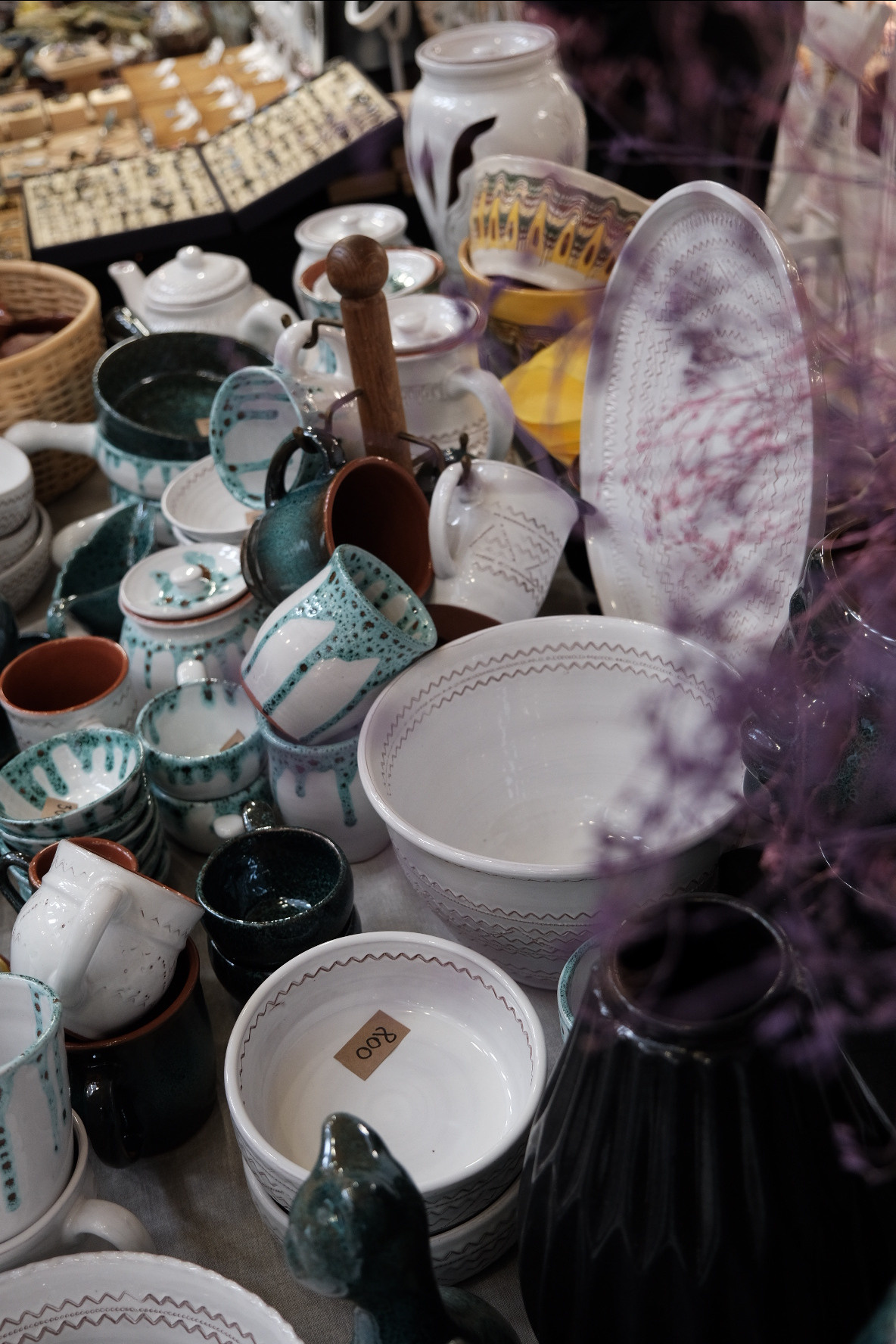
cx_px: 448
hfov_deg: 34.2
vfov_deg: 49.6
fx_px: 1456
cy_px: 672
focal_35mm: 39
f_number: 4
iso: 800
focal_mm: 26
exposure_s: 1/30
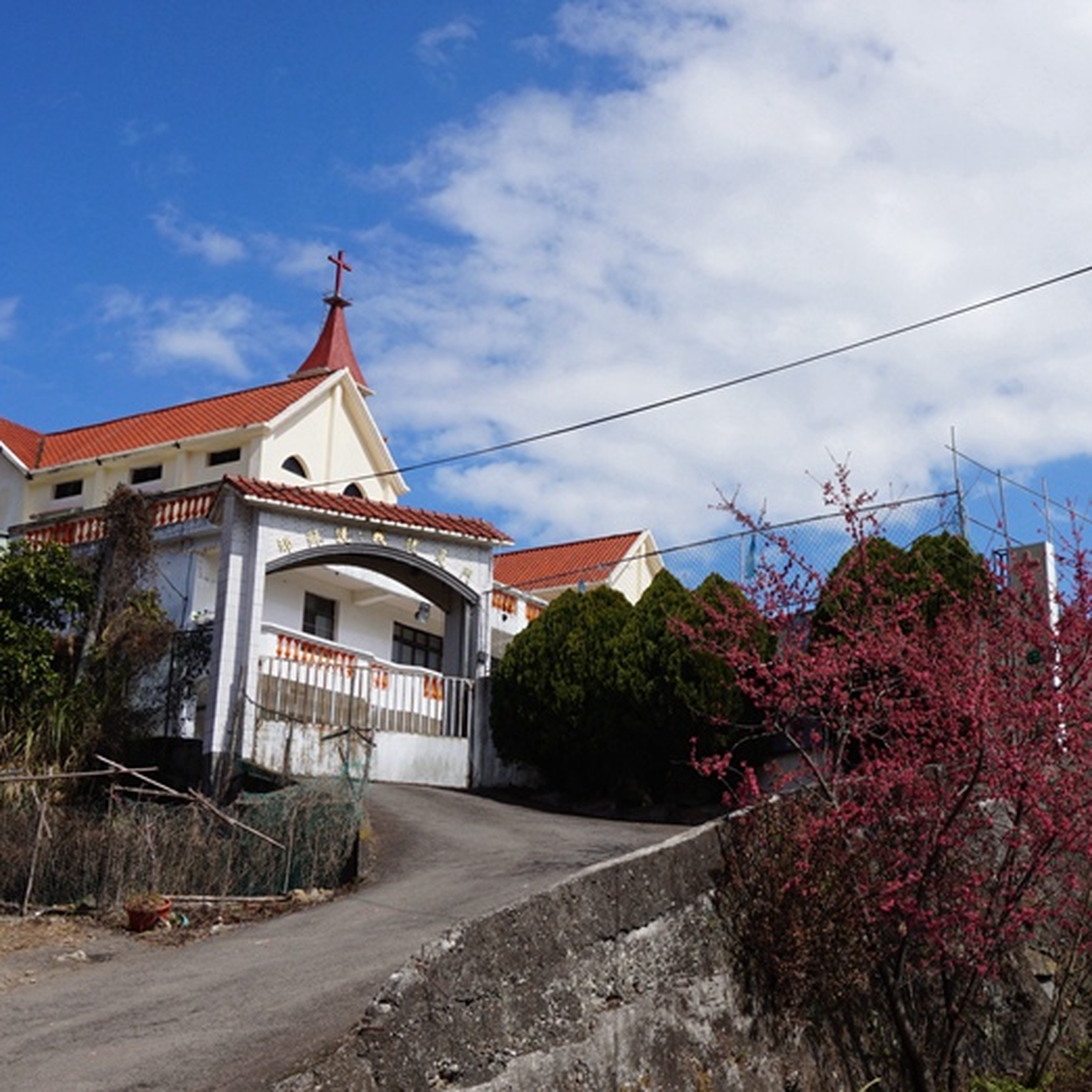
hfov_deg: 42.4
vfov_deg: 42.8
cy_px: 540
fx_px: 1392
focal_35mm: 39
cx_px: 699
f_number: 14
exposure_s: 1/100
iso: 100
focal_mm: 20
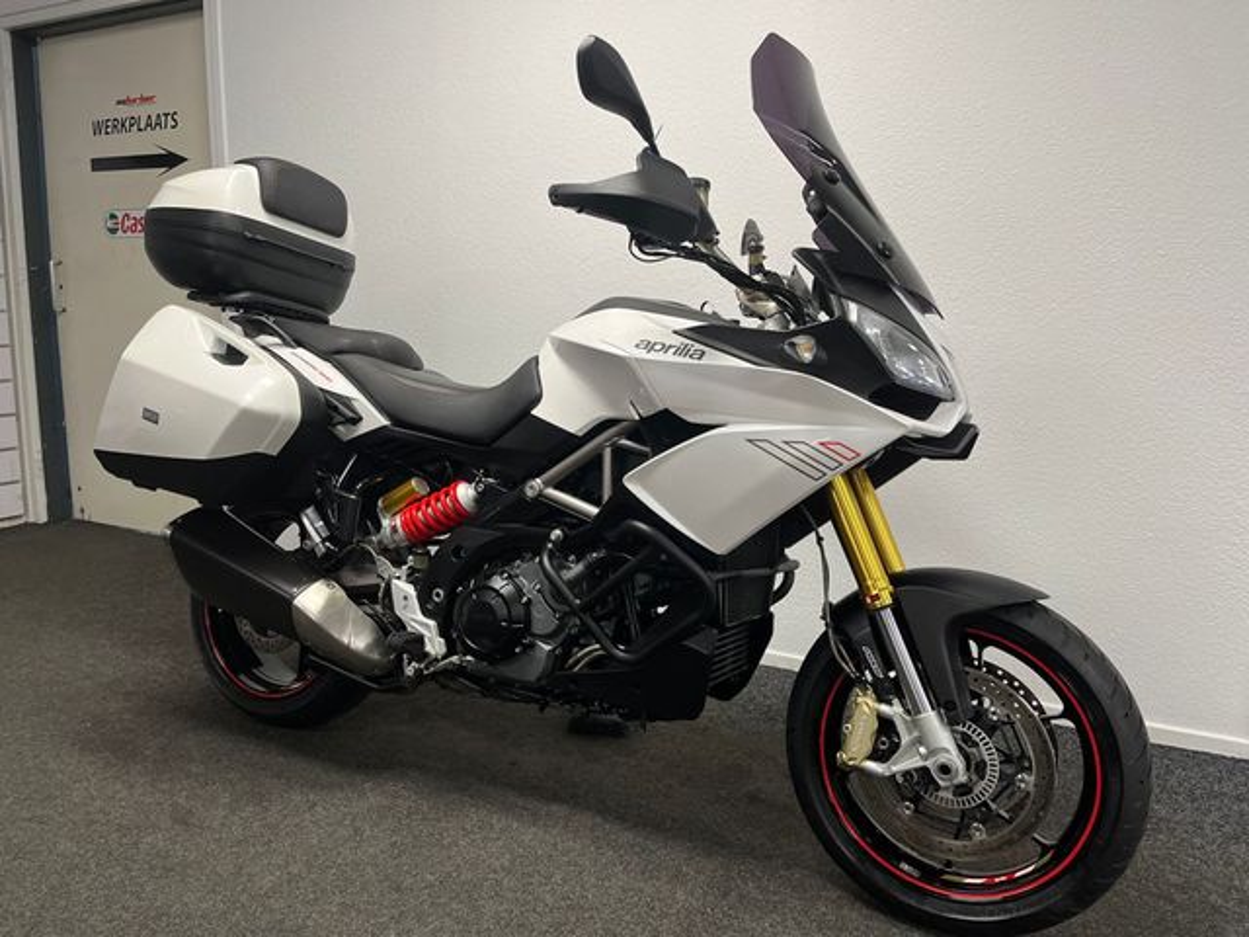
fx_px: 938
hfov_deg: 67.3
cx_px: 624
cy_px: 468
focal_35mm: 26
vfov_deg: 53.1
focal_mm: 5.1
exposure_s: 1/100
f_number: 1.6
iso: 125
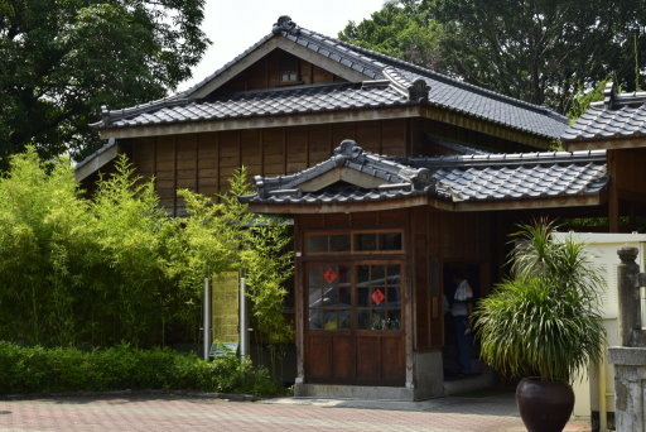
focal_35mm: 72
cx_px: 323
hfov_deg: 28.1
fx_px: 1293
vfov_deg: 19.0
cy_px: 216
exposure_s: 1/160
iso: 100
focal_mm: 48
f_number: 8
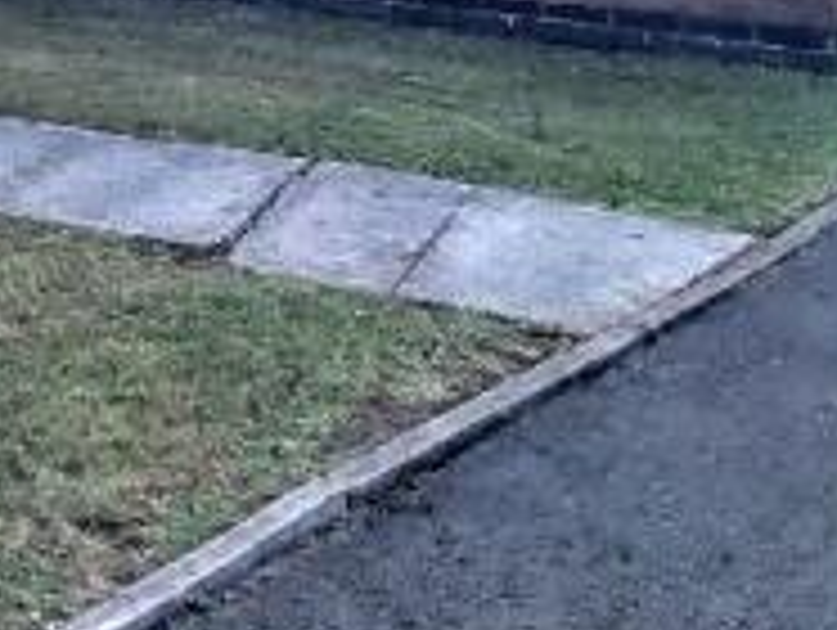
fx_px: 1598
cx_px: -328
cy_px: -457
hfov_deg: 24.5
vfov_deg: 18.3
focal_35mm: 66
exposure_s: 1/4902
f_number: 1.7
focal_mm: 2.02
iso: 55
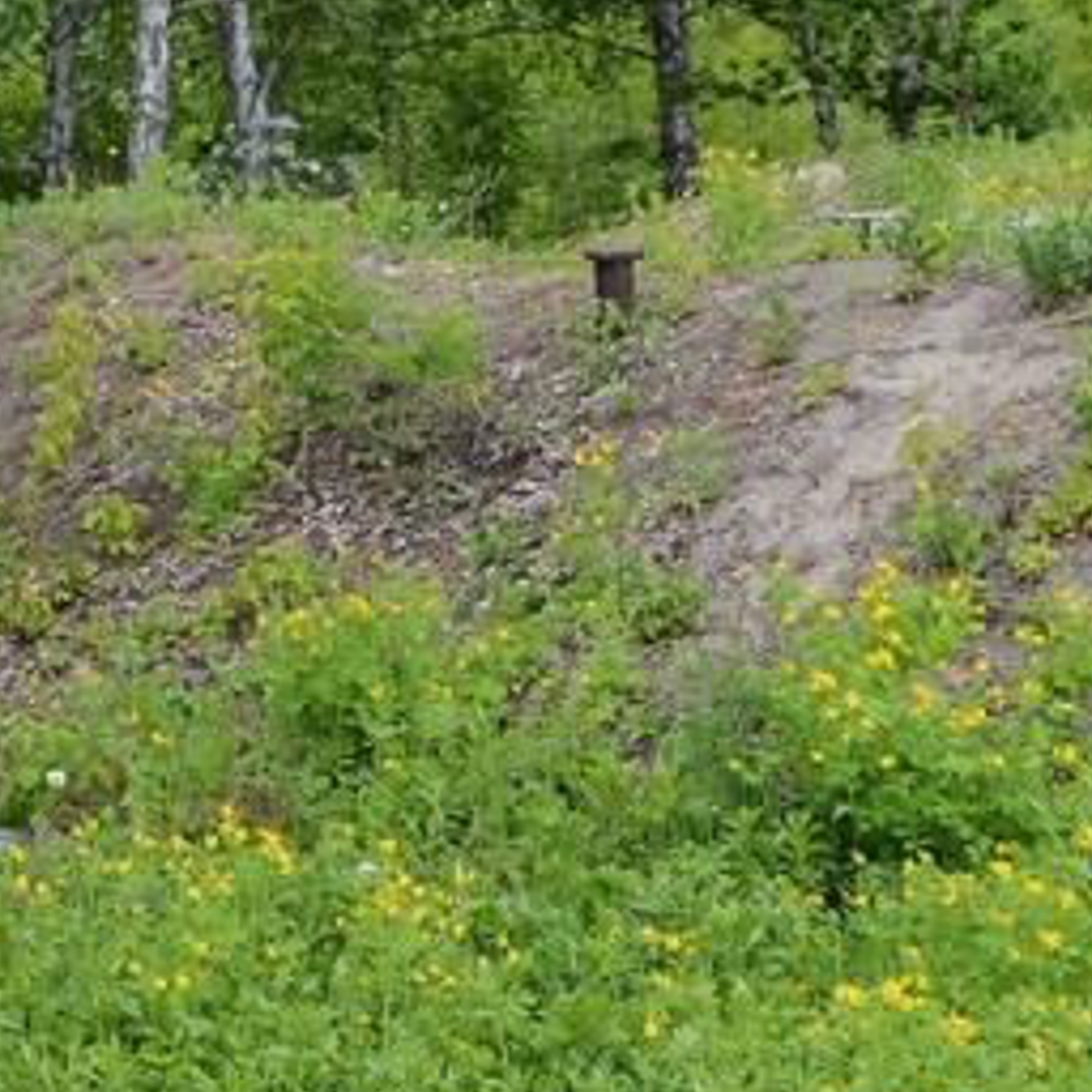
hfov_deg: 13.7
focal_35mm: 115
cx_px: -840
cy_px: 177
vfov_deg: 15.1
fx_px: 4092
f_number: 8
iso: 400
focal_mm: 23
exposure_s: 1/250
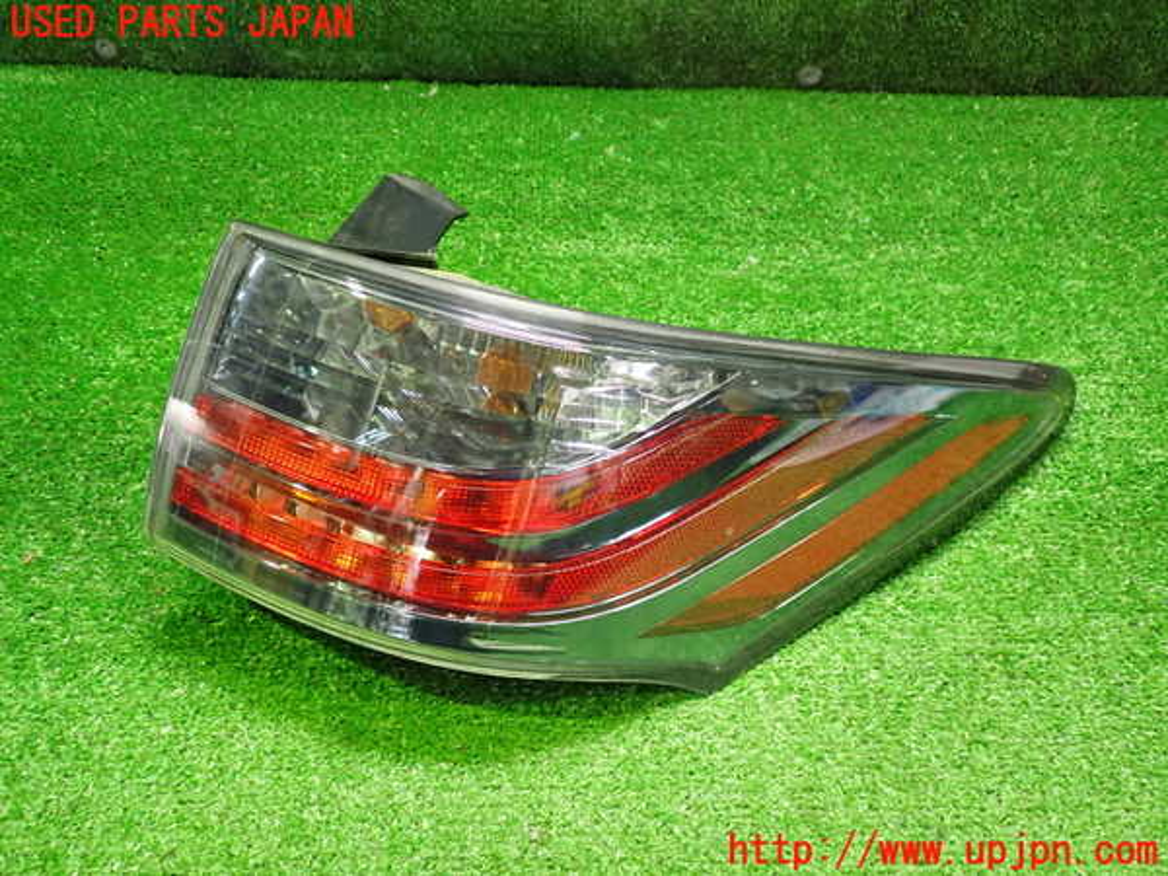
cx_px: 584
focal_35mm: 30
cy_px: 438
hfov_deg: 60.0
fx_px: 1012
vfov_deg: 46.8
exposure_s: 1/30
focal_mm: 5.4
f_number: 2.3
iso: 640
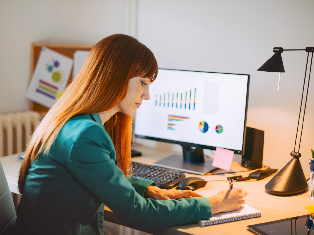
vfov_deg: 26.6
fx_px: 499
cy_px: 119
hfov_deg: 34.9
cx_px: 152
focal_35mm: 55
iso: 400
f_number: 1.8
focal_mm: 50
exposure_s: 1/125
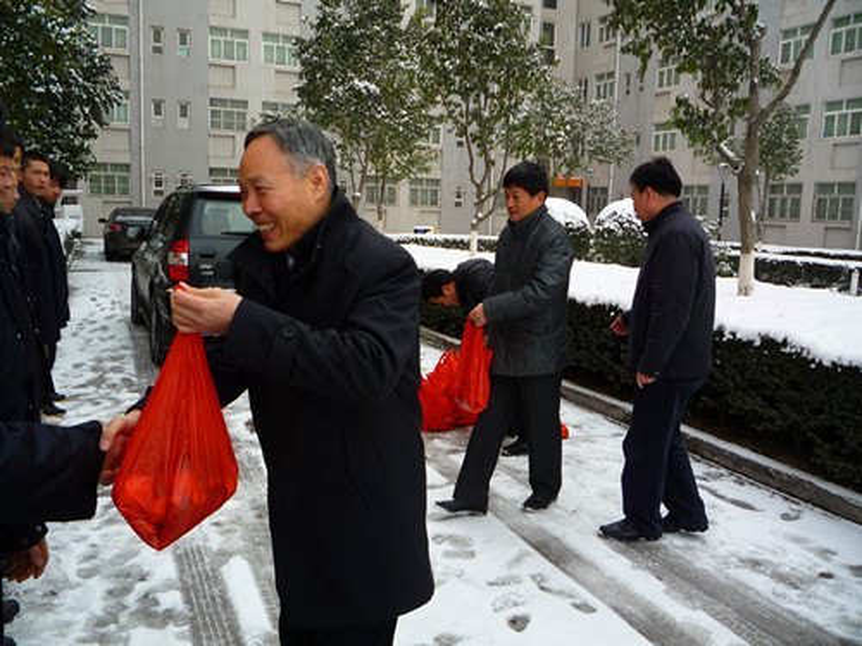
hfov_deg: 60.0
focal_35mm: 30
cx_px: 431
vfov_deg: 46.8
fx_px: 747
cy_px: 323
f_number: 4
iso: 100
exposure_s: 1/250
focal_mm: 5.2
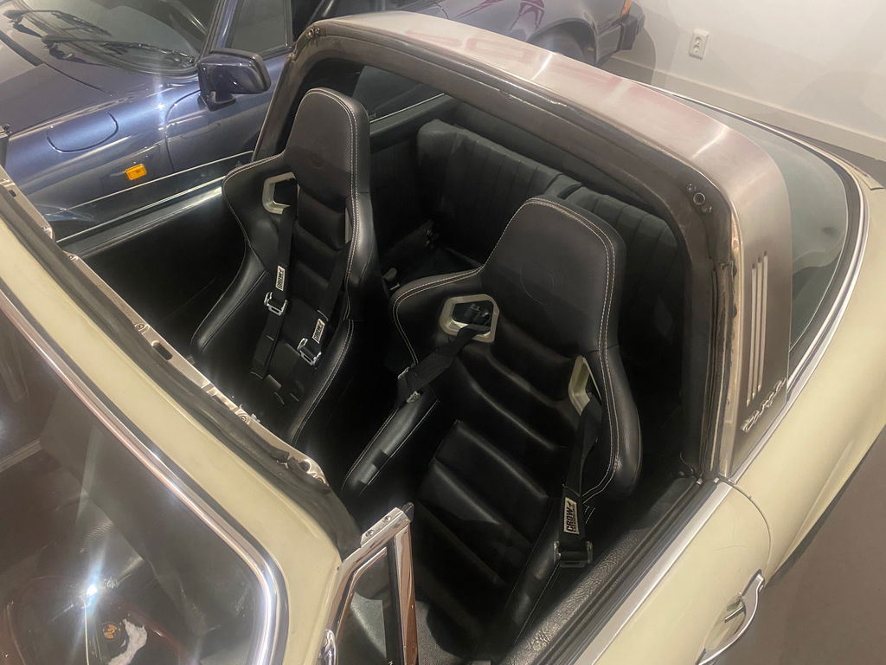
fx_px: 665
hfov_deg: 67.3
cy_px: 332
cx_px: 443
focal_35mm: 26
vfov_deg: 53.1
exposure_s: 1/25
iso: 640
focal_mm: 4.25
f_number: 1.8
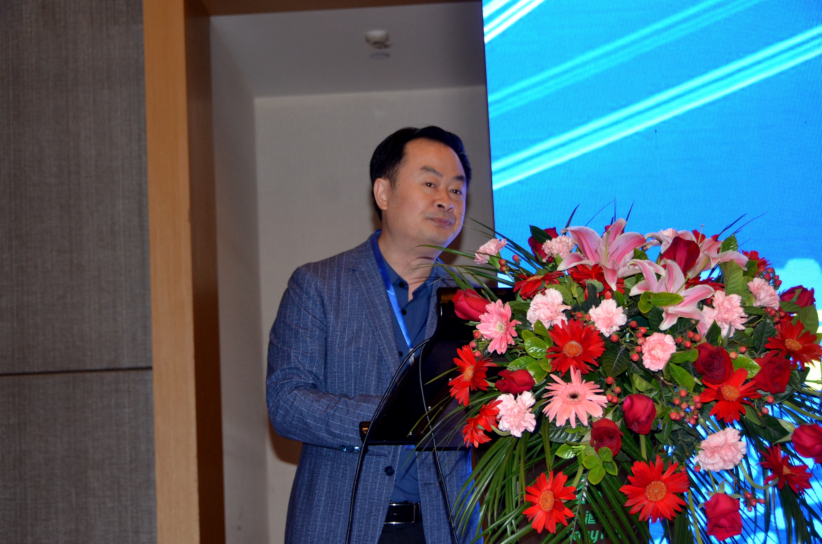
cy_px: 272
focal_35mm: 69
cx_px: 411
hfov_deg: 29.3
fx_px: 1572
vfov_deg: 19.6
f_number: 4.5
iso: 800
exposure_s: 1/60
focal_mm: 46
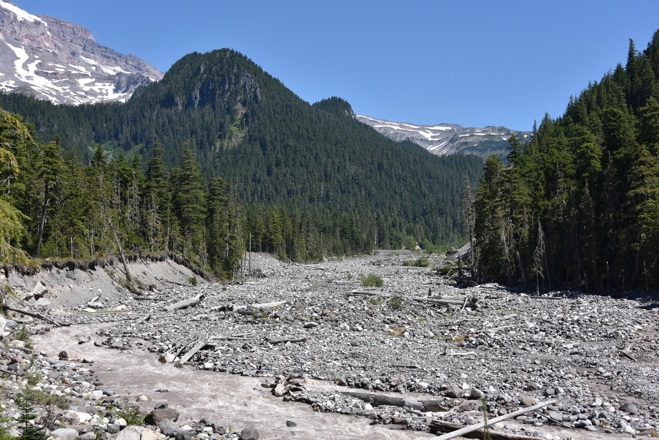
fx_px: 879
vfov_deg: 28.1
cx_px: 330
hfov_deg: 41.1
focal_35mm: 48
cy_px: 220
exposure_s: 1/250
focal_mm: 48
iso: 100
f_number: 8
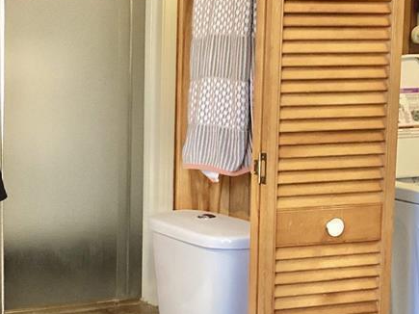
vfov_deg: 20.1
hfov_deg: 25.9
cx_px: 44
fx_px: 883
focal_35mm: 73
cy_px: 186
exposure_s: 1/50
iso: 320
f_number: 2.4
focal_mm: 3.3
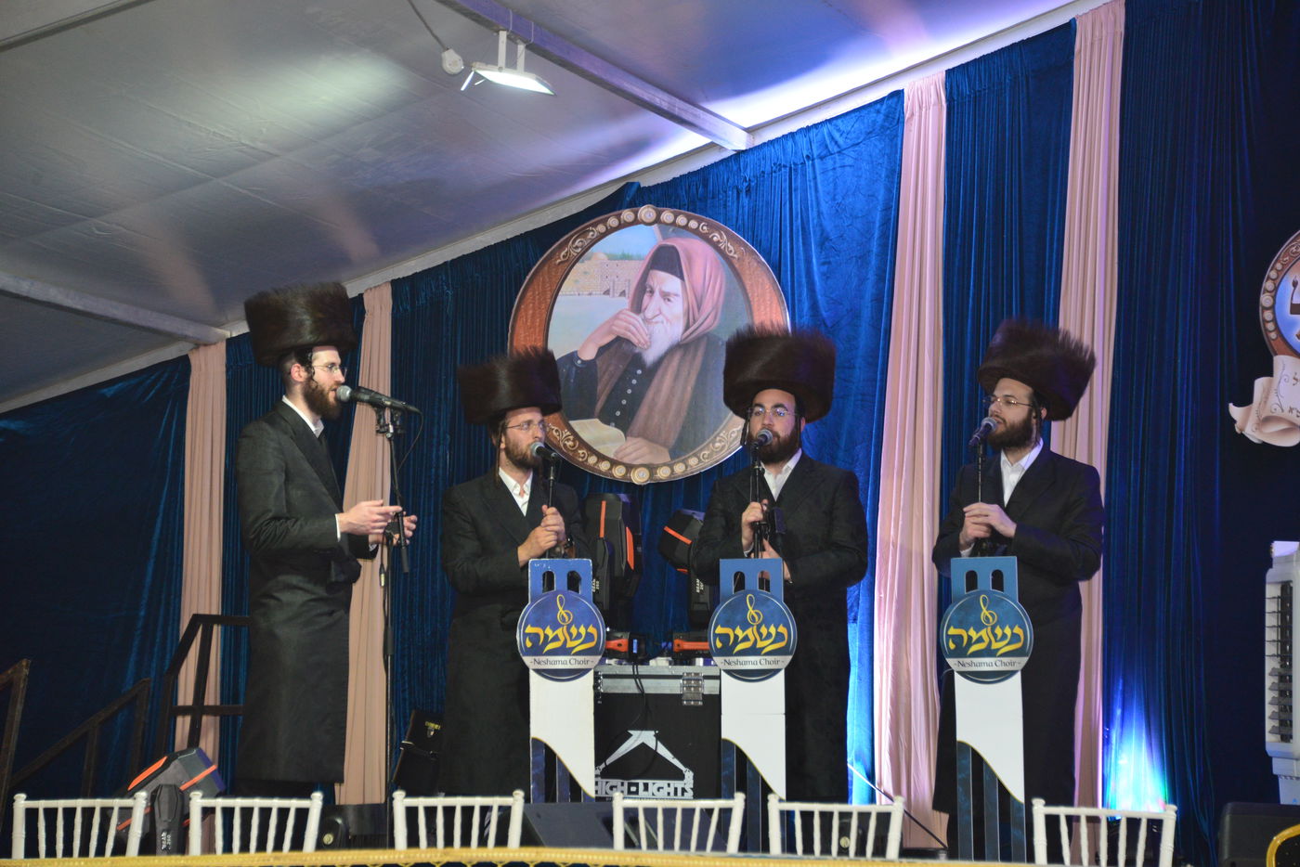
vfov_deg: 9.2
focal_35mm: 150
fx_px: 5417
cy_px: 434
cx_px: 650
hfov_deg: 13.7
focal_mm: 150
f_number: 5.6
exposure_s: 1/100
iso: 2000
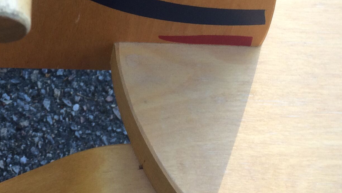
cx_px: 41
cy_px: -80
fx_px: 762
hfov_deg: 24.6
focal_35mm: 84
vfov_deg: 13.7
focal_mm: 4.15
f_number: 2.2
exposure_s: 1/125
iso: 32
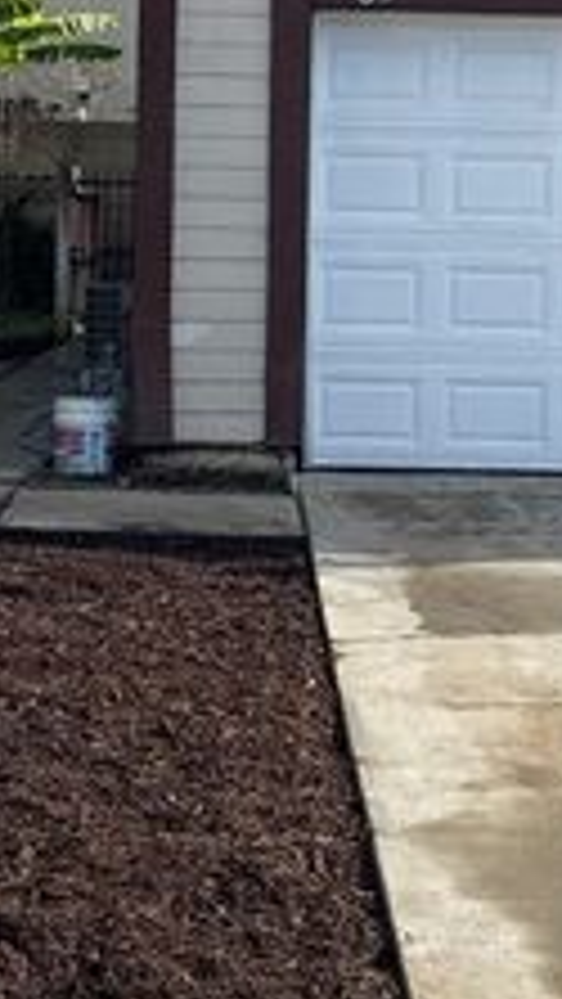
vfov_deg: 25.5
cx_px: 382
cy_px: 232
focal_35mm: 82
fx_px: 2171
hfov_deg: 14.7
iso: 32
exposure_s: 1/2049
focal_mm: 5.1
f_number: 1.6
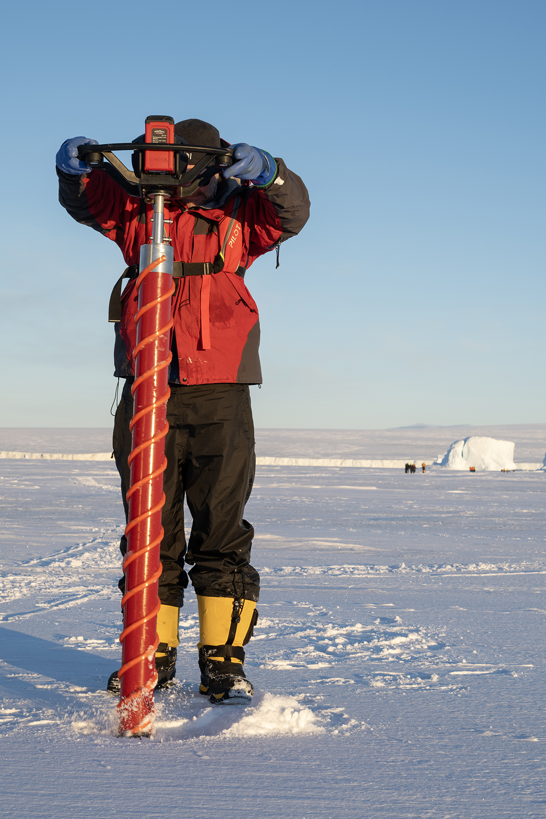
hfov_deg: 26.0
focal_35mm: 52
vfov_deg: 38.2
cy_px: 410
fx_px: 1183
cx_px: 273
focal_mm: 52
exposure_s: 1/160
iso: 200
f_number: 10
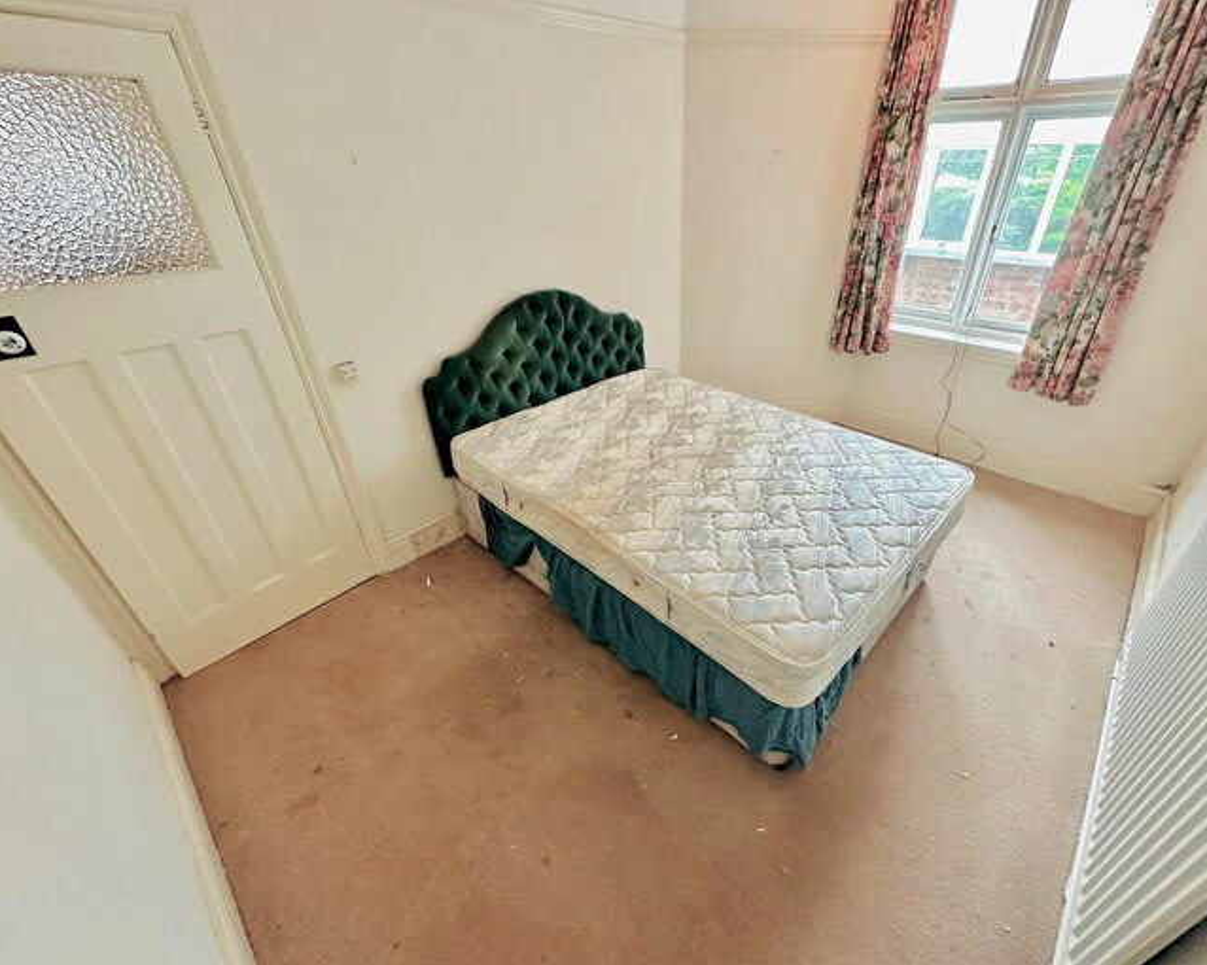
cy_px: 495
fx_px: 536
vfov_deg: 84.0
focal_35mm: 15
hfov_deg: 96.6
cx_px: 658
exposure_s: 1/50
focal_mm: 2.22
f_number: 2.2
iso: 200
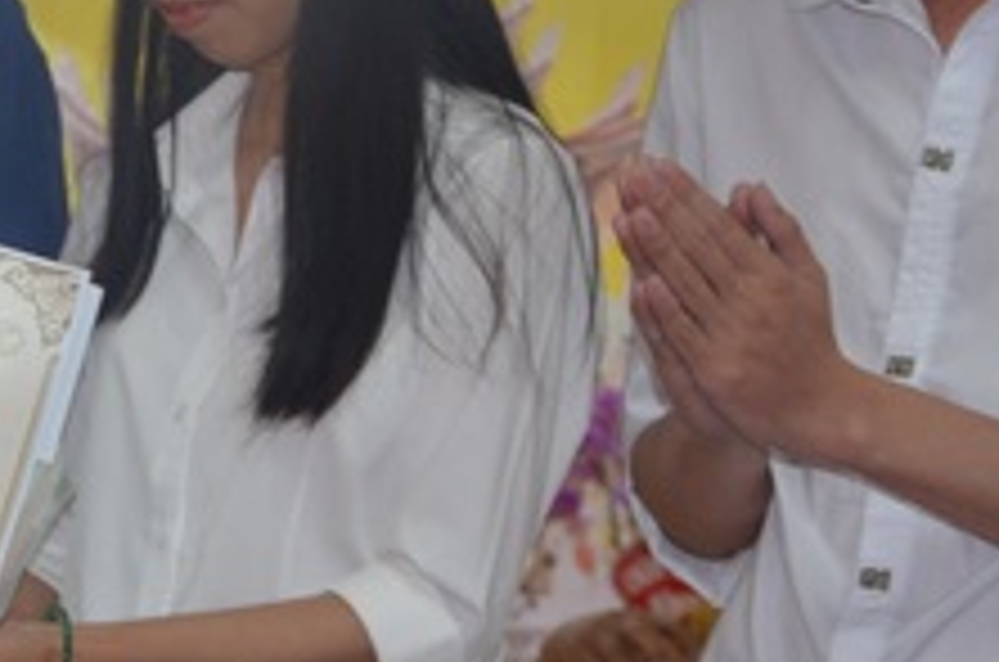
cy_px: 223
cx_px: -274
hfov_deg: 13.0
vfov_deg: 8.9
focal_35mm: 153
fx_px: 4249
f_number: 5
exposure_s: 1/60
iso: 800
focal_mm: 35
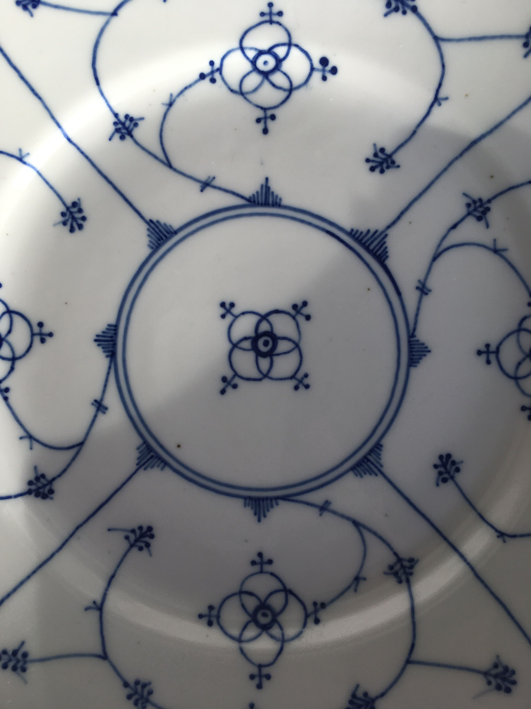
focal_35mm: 29
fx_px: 593
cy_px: 354
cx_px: 266
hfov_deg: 48.2
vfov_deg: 61.7
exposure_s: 1/176
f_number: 2.2
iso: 25
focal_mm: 4.15
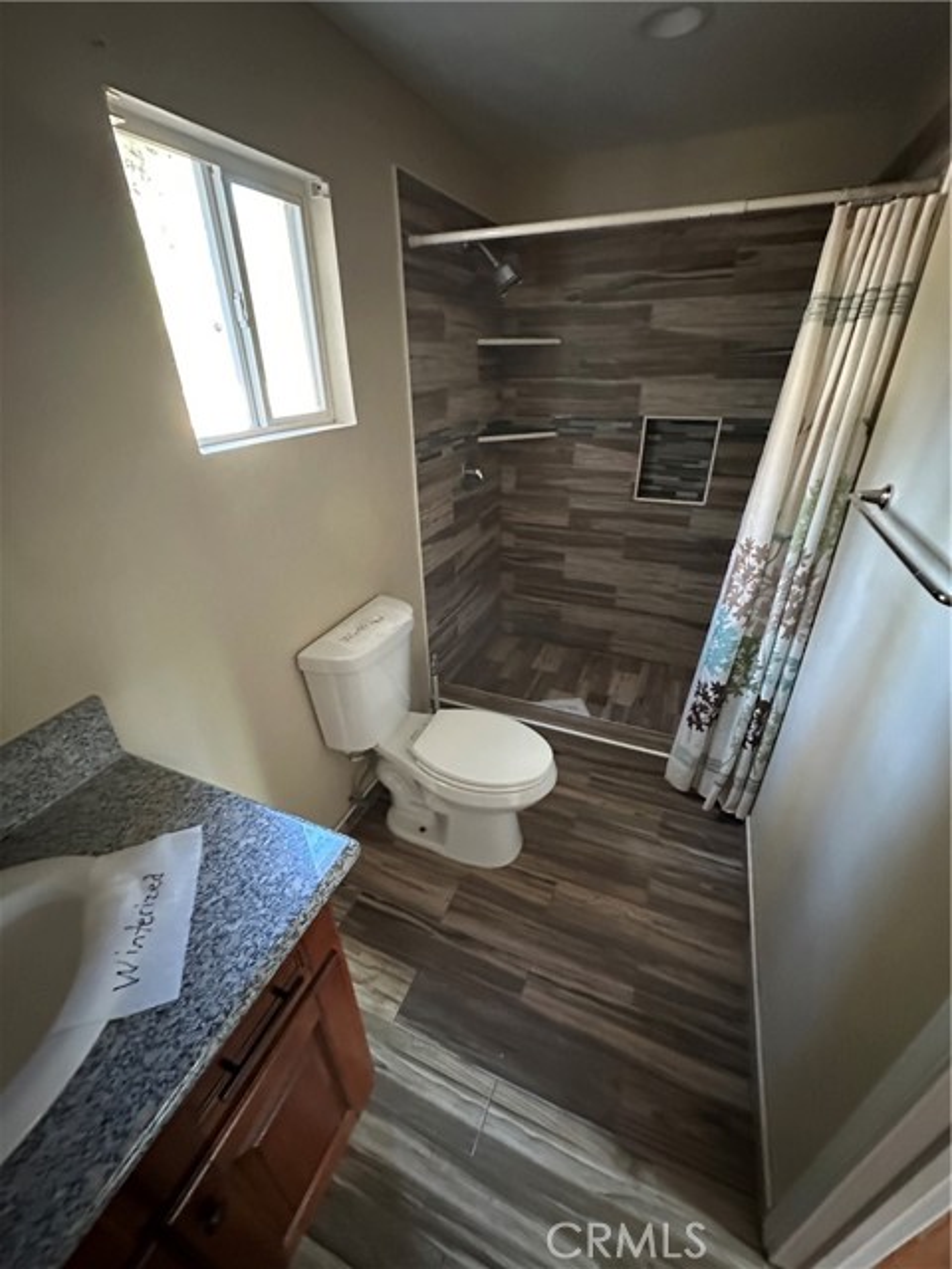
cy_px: 634
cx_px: 476
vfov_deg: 102.1
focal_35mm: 14
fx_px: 513
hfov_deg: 85.7
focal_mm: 2.22
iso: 1600
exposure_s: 1/37
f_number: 2.2
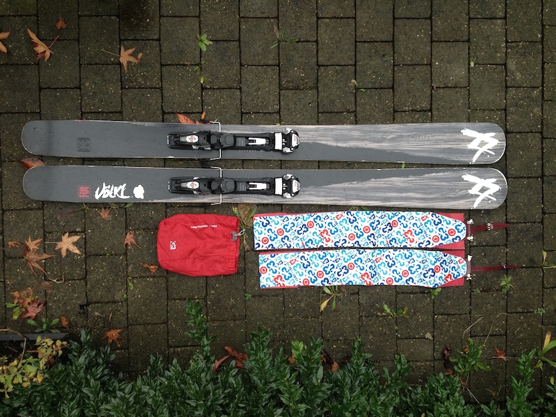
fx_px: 562
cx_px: 278
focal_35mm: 35
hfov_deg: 52.6
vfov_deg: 40.7
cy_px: 208
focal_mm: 4.28
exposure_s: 1/120
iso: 80
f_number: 2.4
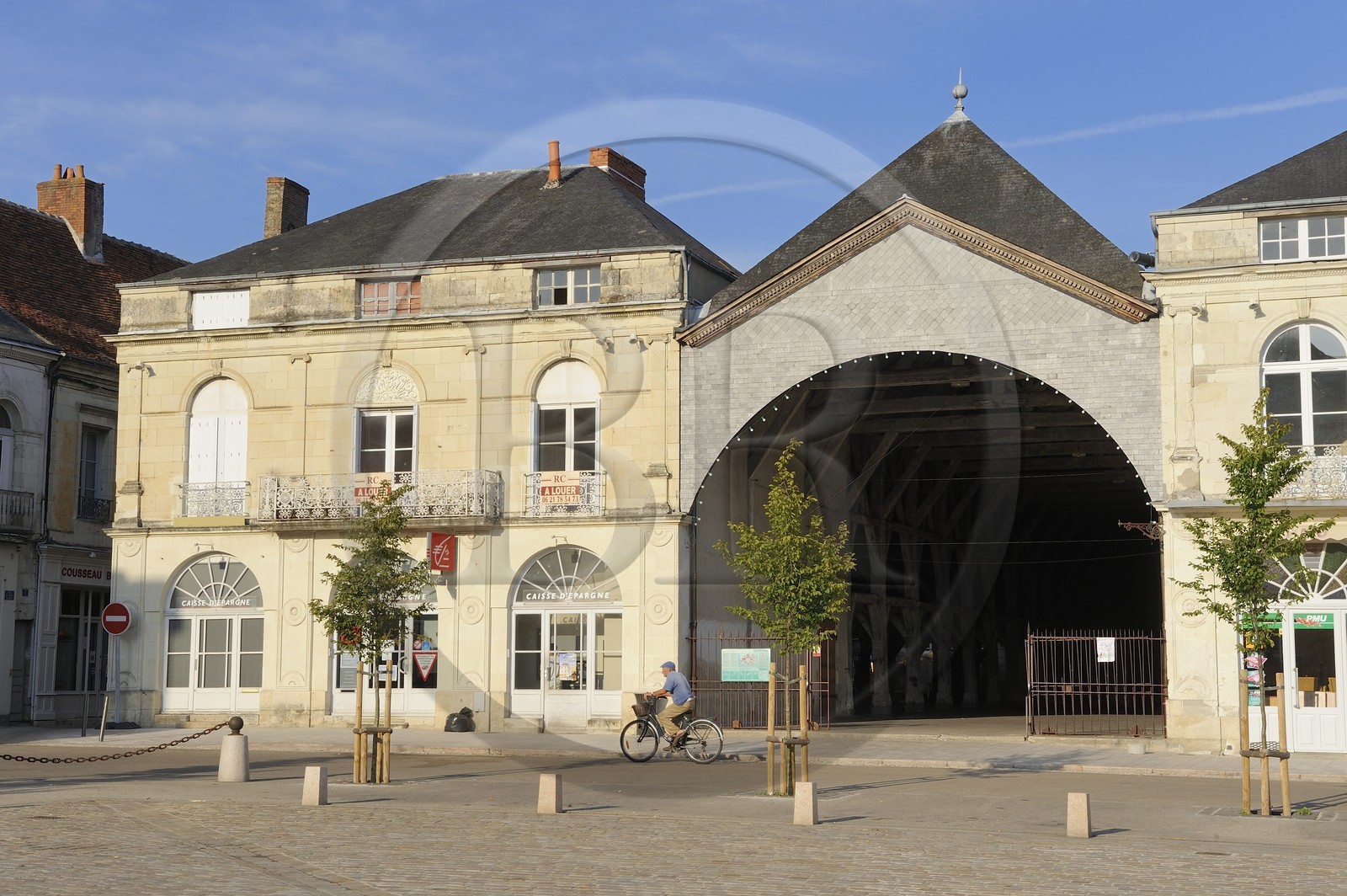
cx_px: 674
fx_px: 2094
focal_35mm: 56
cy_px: 448
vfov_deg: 24.2
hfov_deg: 35.7
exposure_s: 1/160
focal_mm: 56
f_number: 14
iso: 200
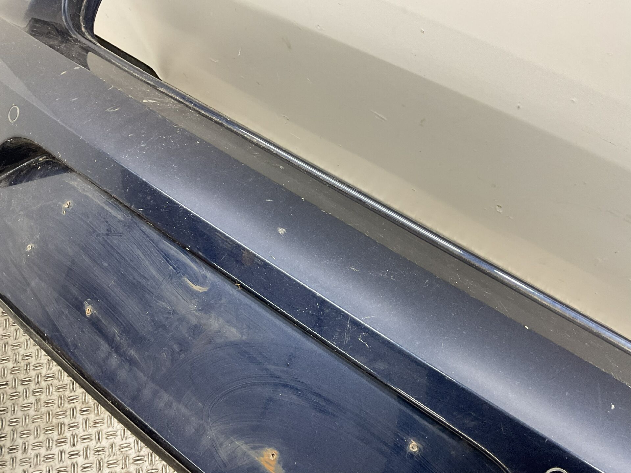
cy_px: 236
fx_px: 529
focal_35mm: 29
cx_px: 316
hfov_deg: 61.7
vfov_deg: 48.2
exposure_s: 1/50
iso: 64
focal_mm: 3
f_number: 1.8
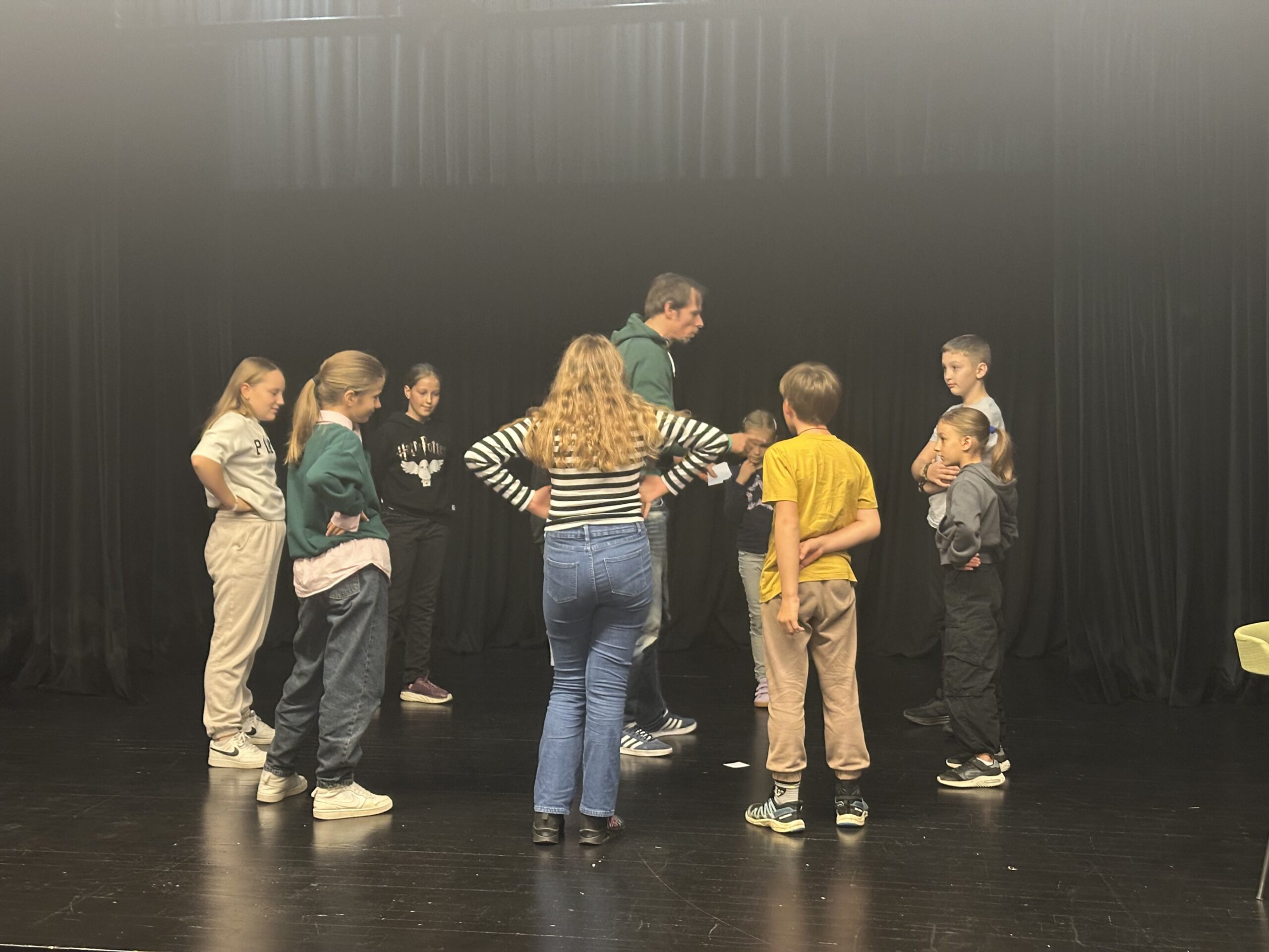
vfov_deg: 30.3
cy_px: 476
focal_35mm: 48
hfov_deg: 39.7
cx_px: 634
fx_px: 1760
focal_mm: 6.86
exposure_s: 1/25
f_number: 1.78
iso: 400
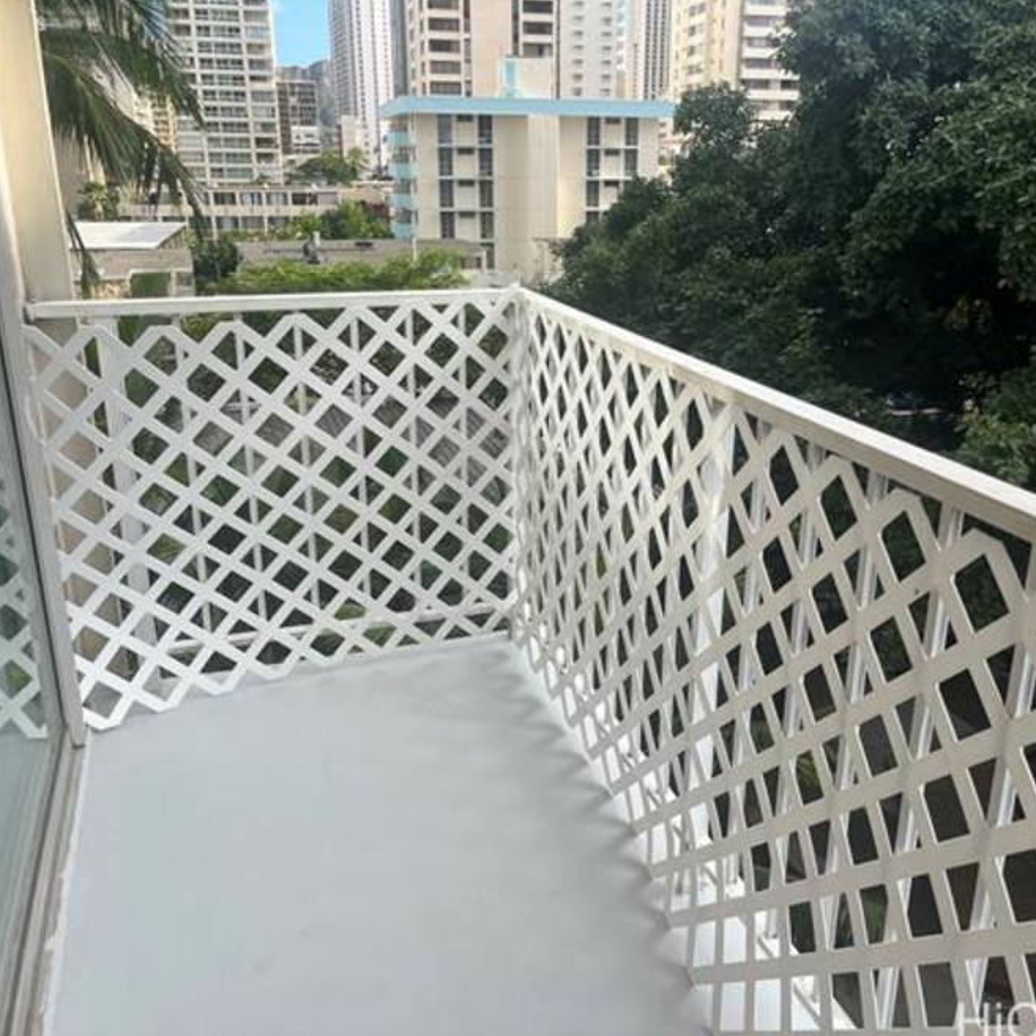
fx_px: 1050
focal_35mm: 31
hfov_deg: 52.4
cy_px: 520
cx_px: 579
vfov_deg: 52.5
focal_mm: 5.1
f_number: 1.6
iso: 50
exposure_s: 1/1404
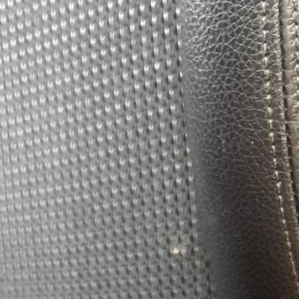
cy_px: 508
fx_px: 889
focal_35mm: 91
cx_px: 28
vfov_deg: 16.5
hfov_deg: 18.8
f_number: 1.6
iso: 125
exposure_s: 1/121
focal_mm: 5.1
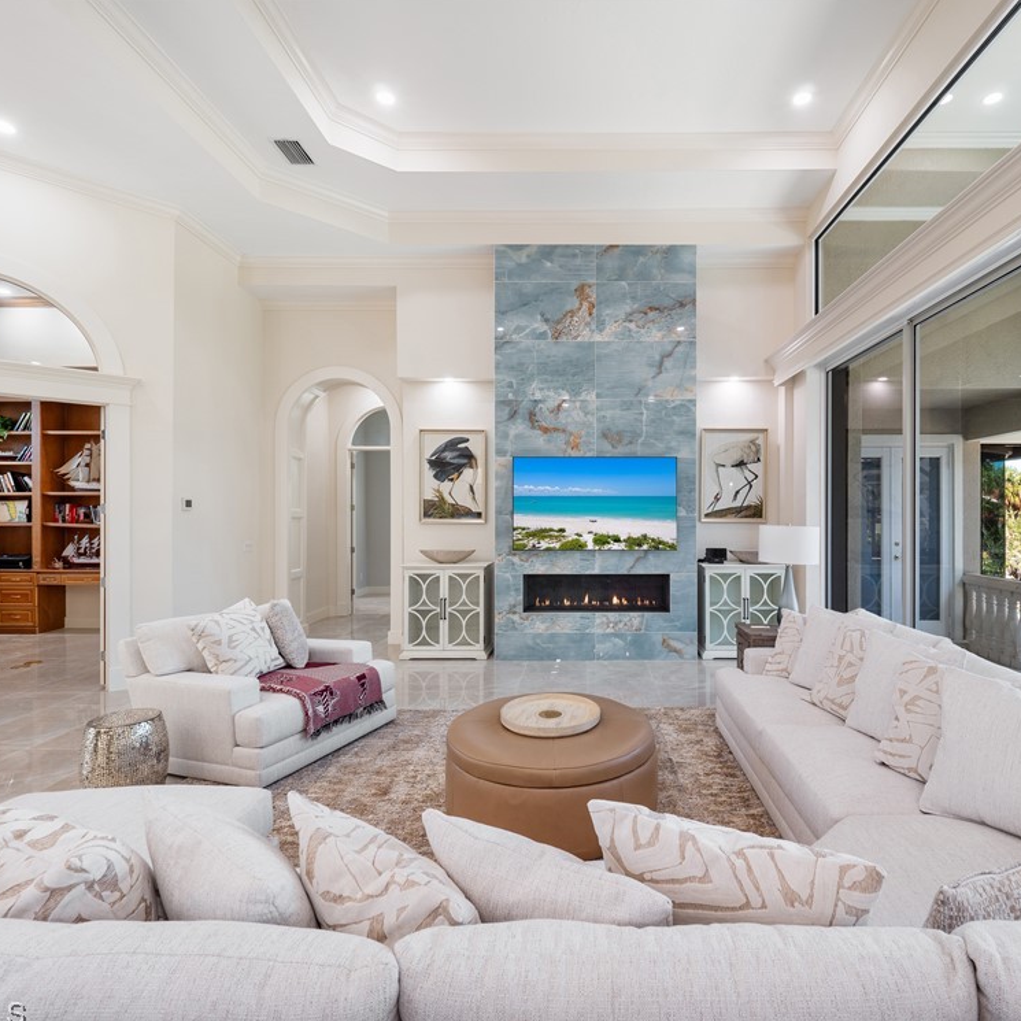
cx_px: 596
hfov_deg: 83.3
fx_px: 567
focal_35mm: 17
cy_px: 518
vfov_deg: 84.0
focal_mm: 7
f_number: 7.1
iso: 200
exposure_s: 1/3
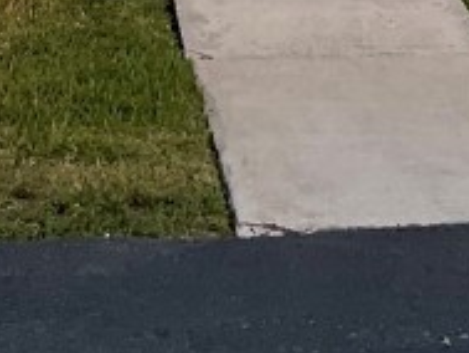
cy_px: -500
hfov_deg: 12.6
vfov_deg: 8.6
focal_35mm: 157
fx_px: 2128
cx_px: 164
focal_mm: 3
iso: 16
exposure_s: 1/176
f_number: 1.8
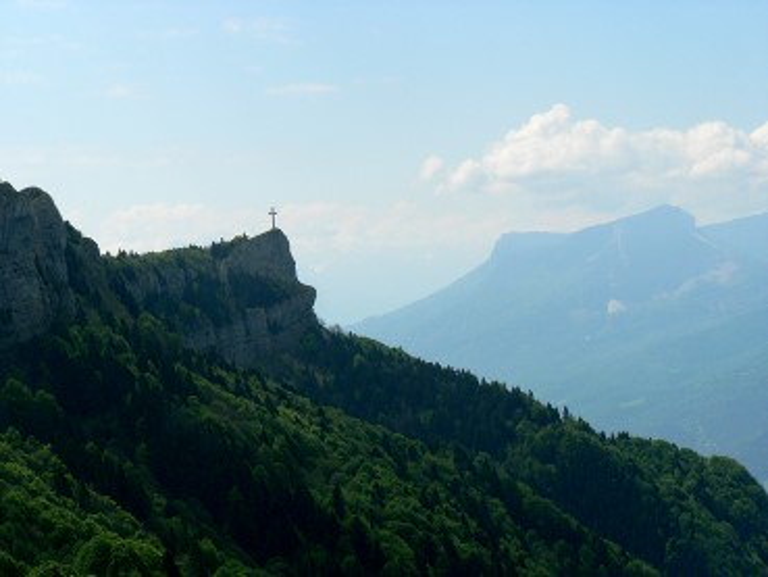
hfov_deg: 19.8
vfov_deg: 14.9
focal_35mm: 99
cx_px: 384
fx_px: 2197
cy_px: 288
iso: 80
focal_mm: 16.5
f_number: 5.6
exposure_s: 1/400
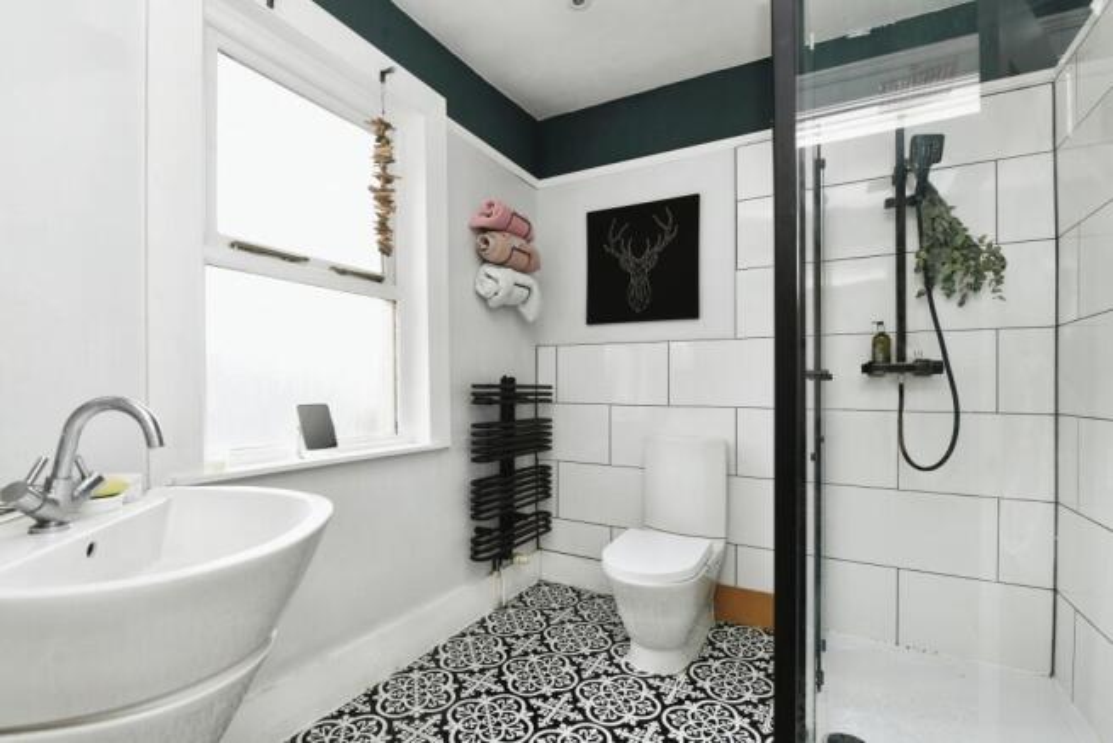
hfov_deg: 96.7
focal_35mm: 16
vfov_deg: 73.8
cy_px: 372
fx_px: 495
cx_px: 556
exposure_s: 1/60
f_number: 8
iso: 800
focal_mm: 16
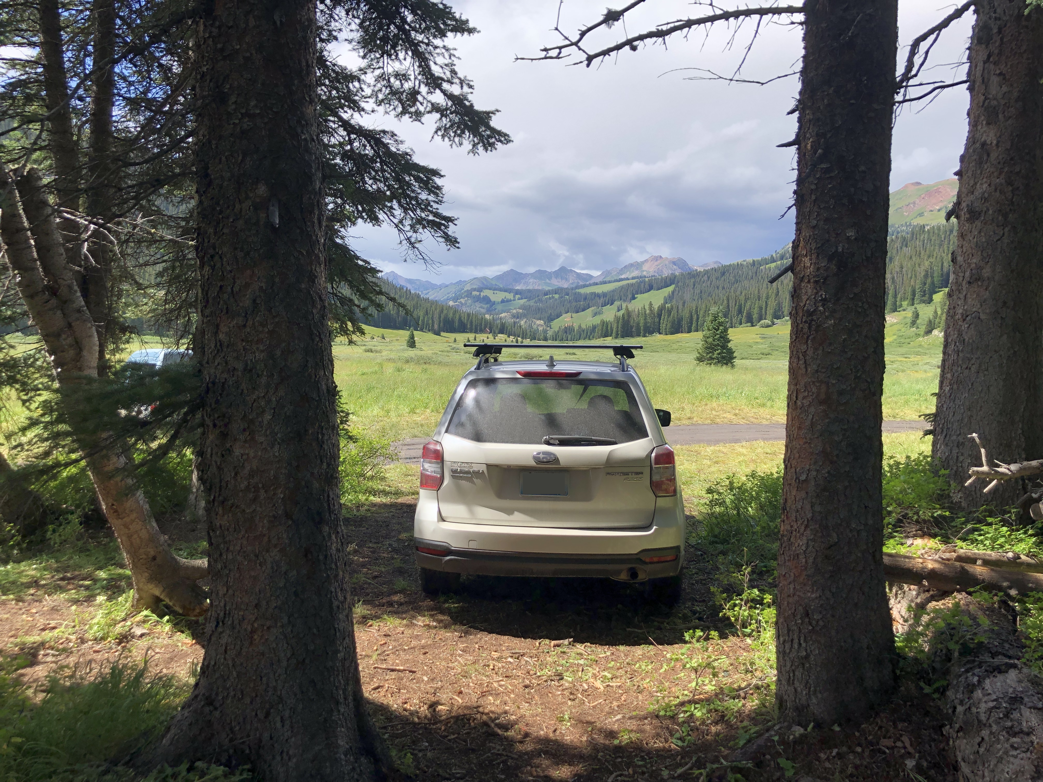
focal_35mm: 28
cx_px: 522
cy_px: 391
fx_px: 844
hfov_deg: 63.4
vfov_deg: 49.7
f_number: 1.8
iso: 20
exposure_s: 1/1245
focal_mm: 3.99
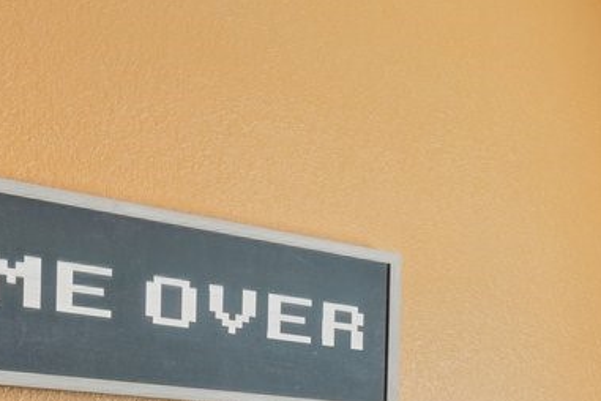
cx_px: 1175
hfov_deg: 17.5
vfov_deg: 14.9
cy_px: 568
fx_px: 1436
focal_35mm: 86
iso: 400
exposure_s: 1/25
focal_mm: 16
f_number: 8
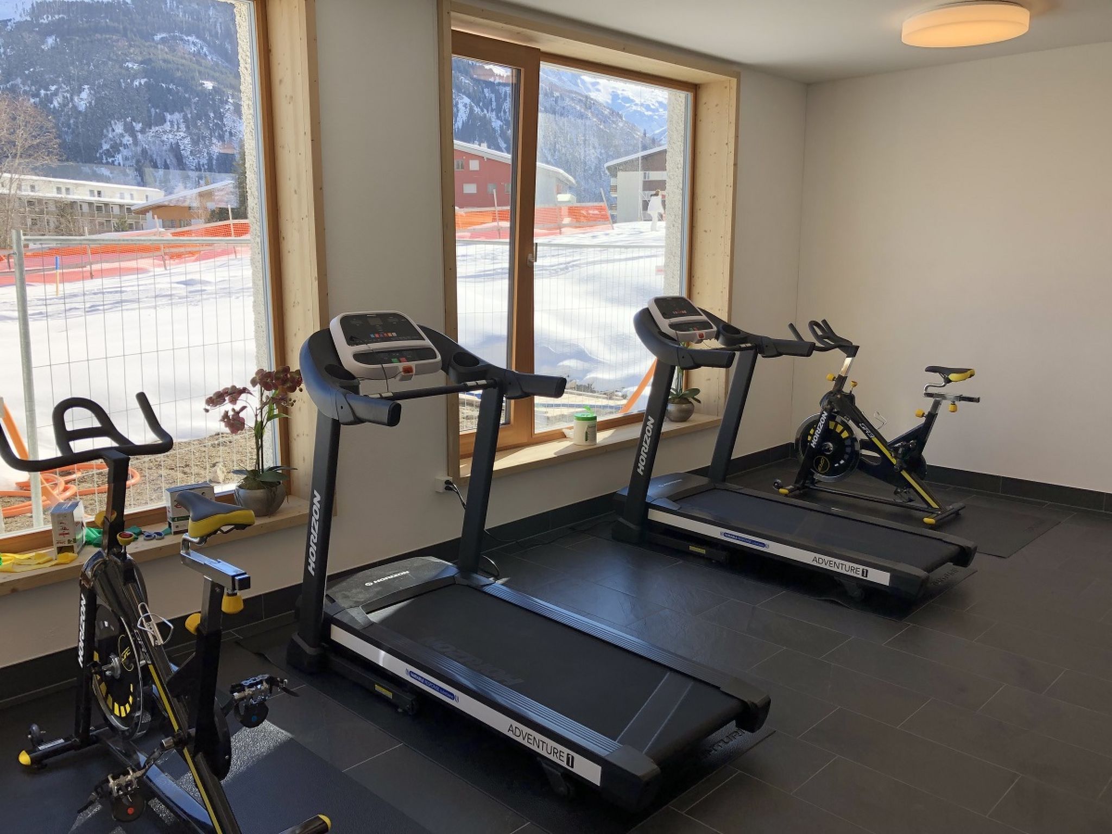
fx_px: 899
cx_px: 556
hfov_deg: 63.4
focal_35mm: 28
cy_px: 417
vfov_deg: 49.7
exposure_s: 1/552
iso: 20
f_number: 1.8
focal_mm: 3.99
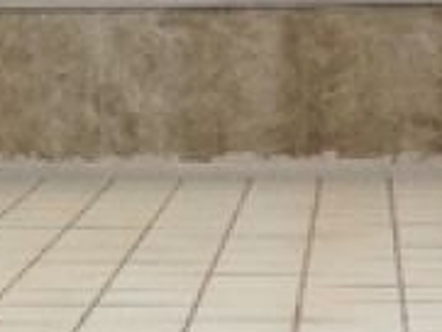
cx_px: 354
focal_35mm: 187
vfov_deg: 7.7
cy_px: 581
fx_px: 2389
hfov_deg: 10.5
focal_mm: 4.12
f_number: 2.4
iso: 50
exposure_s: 1/2710
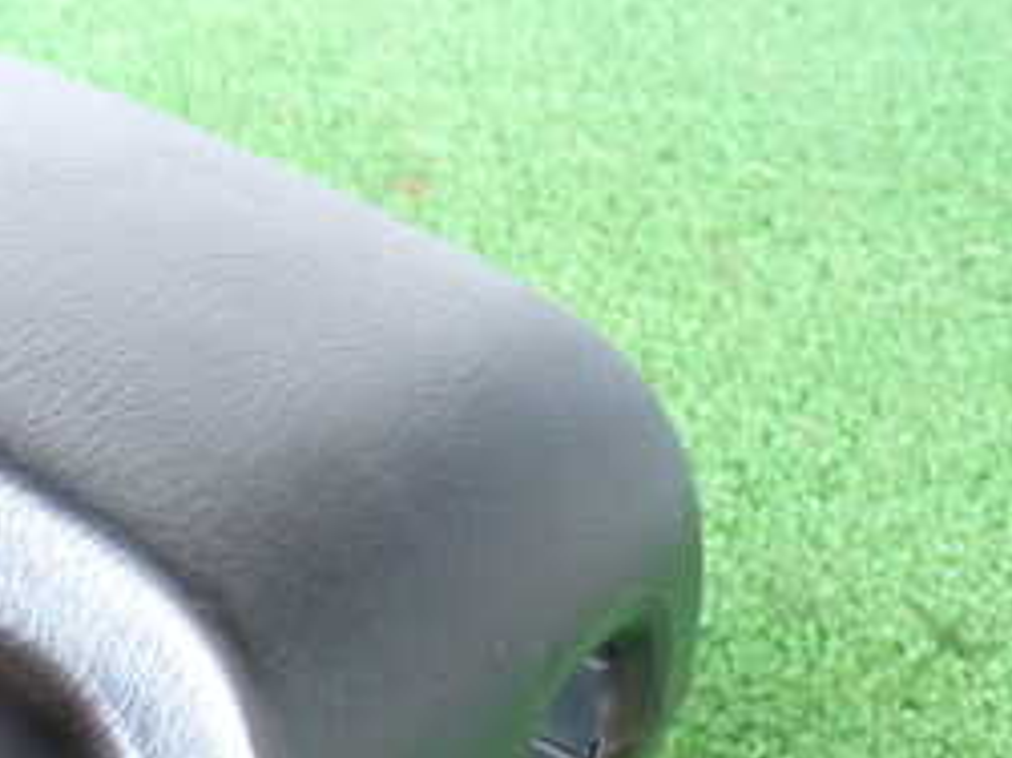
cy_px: 839
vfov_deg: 15.8
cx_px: -149
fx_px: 2659
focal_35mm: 91
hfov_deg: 20.4
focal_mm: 6.83
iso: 640
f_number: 2.7
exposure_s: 1/40
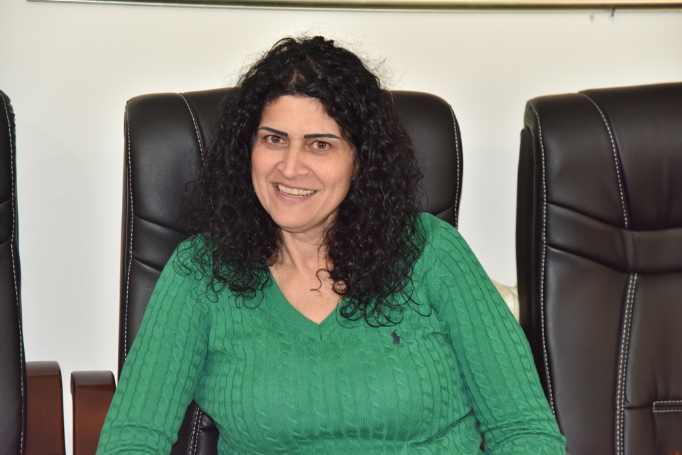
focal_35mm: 120
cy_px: 228
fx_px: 2273
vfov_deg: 11.4
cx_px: 341
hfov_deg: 17.1
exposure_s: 1/60
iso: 1600
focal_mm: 120
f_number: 5.6
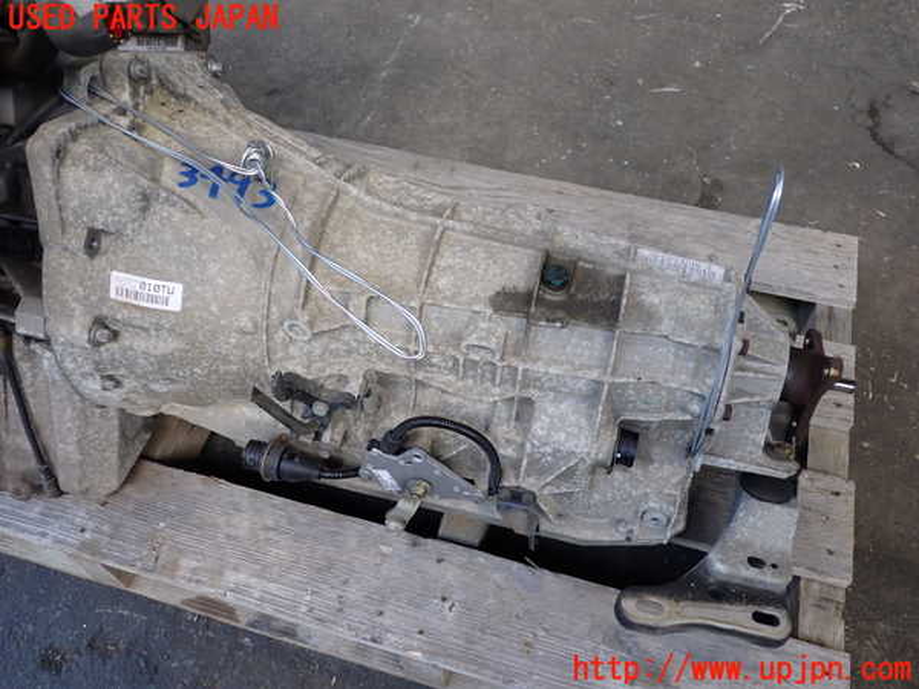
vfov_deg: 46.8
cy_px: 344
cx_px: 460
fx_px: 796
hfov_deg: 60.0
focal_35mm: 30
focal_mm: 5.4
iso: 200
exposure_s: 1/125
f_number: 2.3
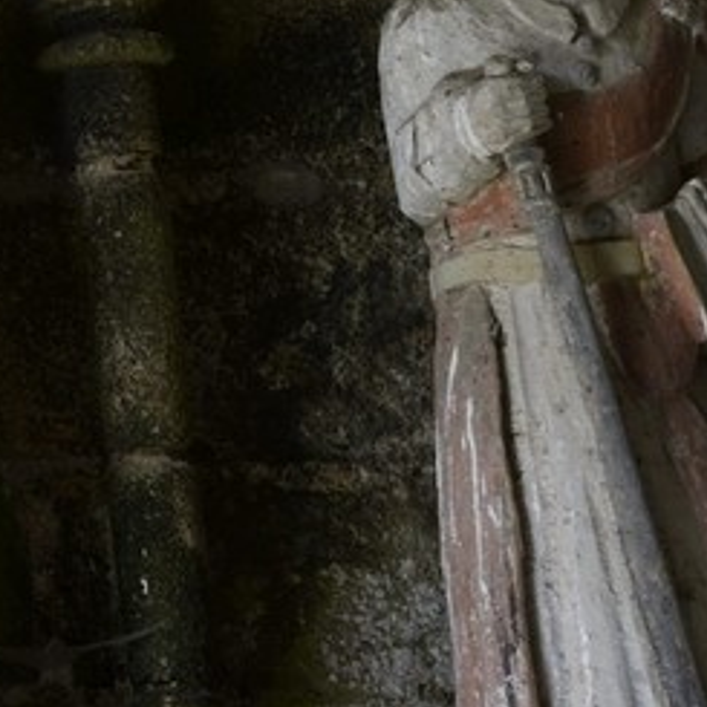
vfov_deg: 13.1
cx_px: -1405
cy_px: 173
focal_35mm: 133
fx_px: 3073
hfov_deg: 9.9
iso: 400
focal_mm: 24
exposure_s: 1/60
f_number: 10
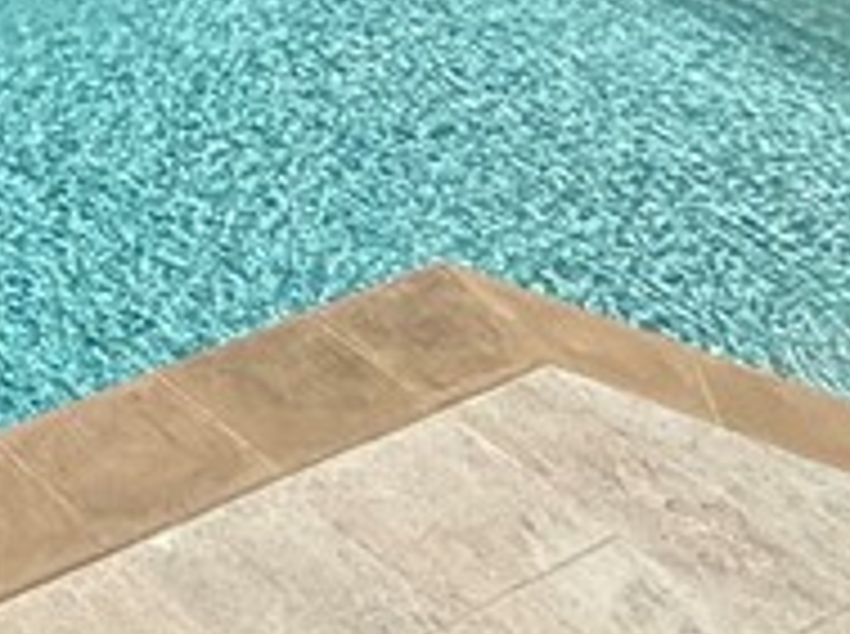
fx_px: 1863
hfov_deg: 14.9
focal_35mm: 76
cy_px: -751
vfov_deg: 14.7
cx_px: -1210
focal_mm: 2.22
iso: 50
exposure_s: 1/1698
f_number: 2.2
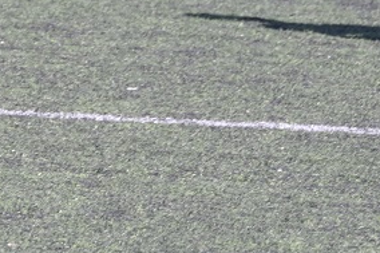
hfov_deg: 2.7
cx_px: -145
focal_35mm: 767
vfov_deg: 1.8
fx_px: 8091
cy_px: -163
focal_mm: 145
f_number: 5.6
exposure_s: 1/320
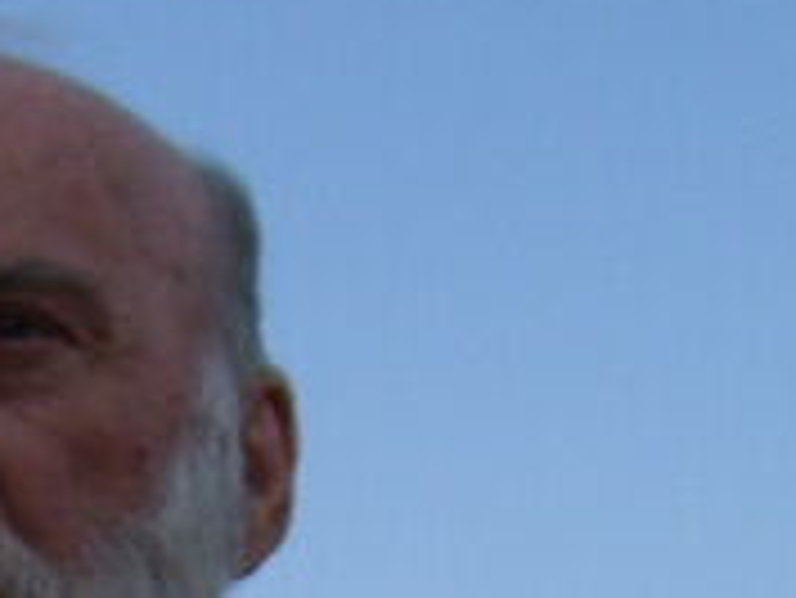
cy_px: 1695
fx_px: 4648
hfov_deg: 9.7
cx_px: -121
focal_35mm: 202
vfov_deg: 6.8
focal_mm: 5.8
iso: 50
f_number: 2.8
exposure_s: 1/750
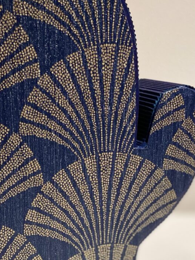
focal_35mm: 57
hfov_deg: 25.3
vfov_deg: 33.2
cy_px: 190
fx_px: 429
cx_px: 50
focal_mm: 4.25
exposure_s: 1/50
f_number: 1.8
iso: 160
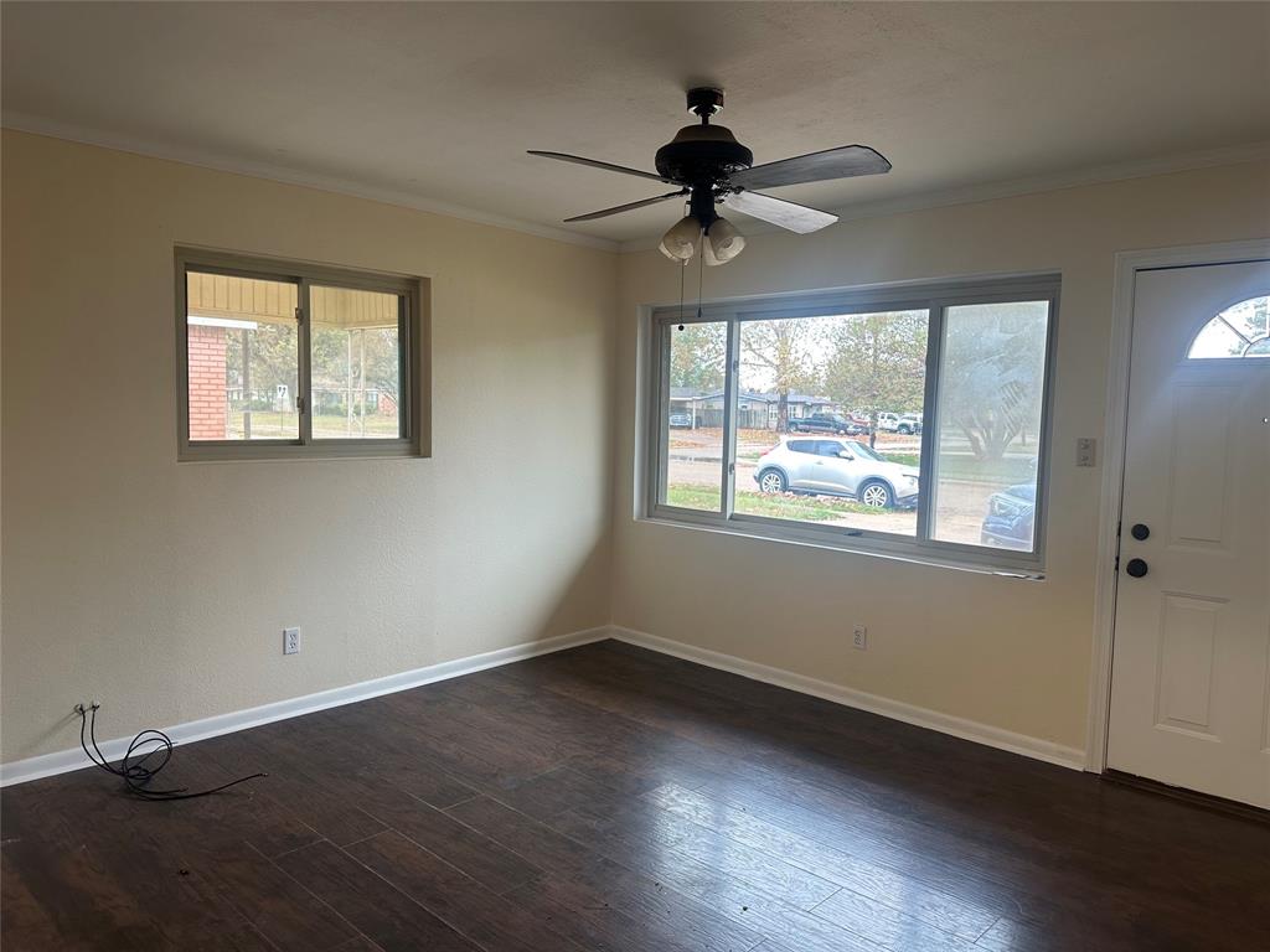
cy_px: 476
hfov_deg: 71.6
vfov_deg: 56.8
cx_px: 635
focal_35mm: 24
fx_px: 881
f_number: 1.78
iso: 125
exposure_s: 1/120
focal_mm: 6.86
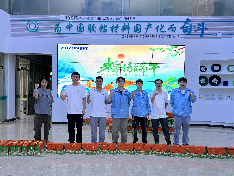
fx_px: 176
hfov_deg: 67.3
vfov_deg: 53.1
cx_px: 117
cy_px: 88
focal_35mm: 26
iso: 32
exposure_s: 1/117
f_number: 1.5
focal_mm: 5.7
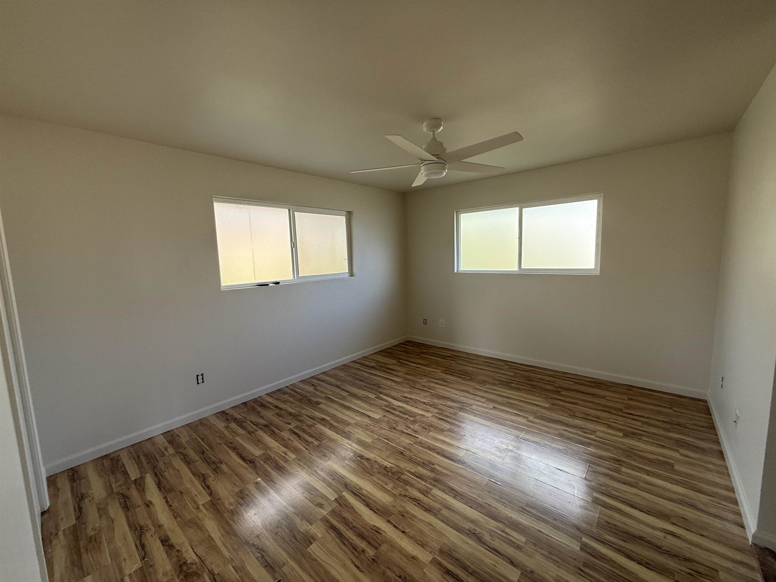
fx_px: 314
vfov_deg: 85.7
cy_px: 291
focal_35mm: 14
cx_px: 388
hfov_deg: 102.1
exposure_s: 1/132
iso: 64
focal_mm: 2.22
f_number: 2.2
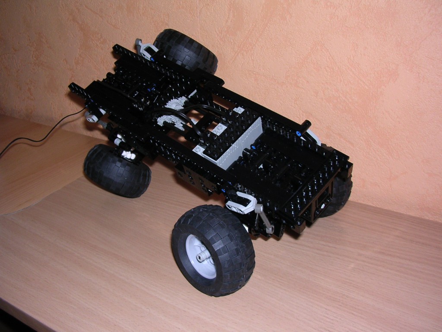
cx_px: 221
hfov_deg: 49.0
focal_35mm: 38
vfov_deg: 37.7
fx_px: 485
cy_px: 166
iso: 100
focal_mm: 5.8
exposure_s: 1/60.1
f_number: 2.8
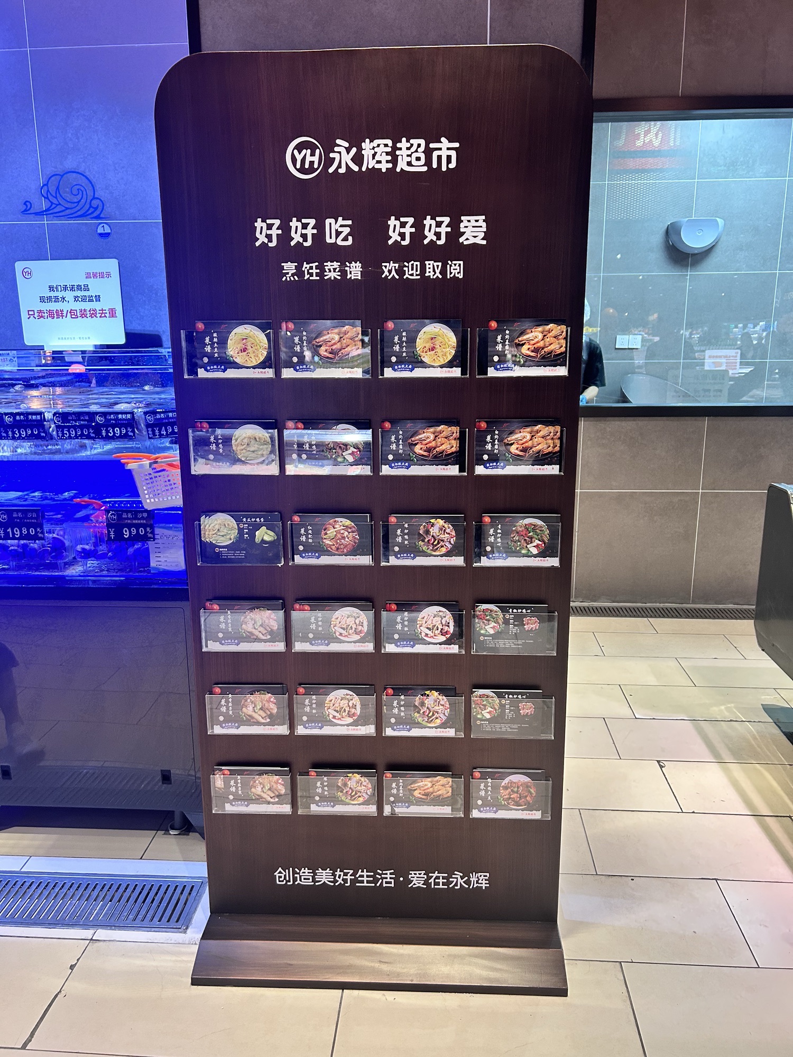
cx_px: 396
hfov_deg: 53.1
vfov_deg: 67.3
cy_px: 528
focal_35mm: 26
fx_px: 794
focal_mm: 5.7
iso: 125
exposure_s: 1/50
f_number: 1.5
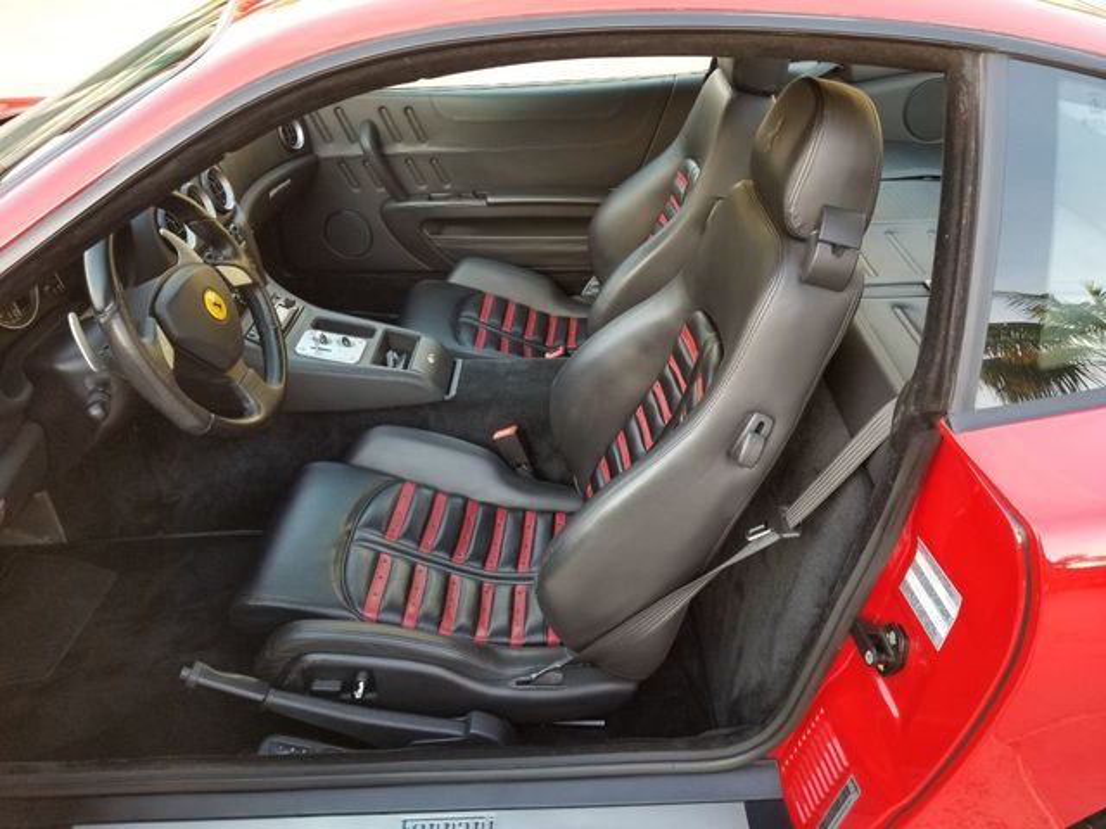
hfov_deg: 67.3
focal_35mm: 26
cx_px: 553
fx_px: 831
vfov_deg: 53.1
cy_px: 414
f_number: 1.7
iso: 64
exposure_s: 1/60
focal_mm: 4.3
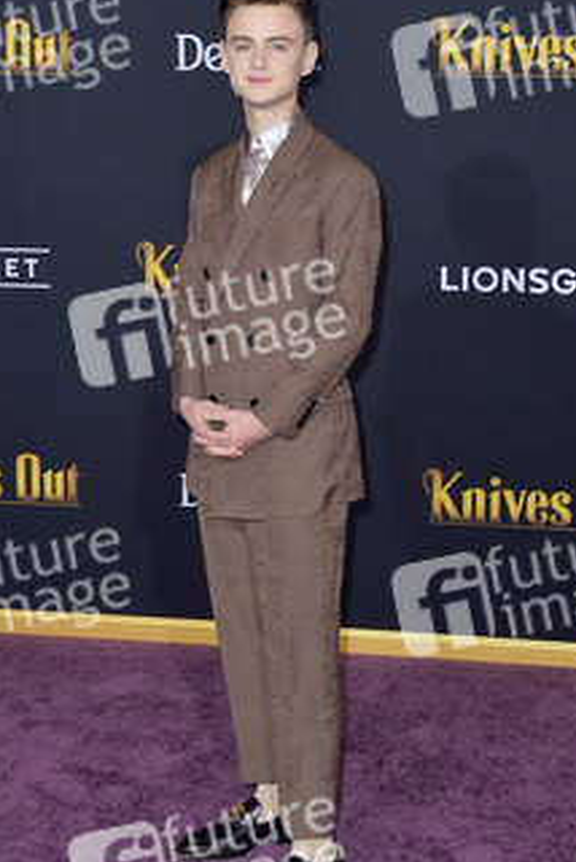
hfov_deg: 24.7
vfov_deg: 36.2
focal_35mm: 55
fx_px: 1317
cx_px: 287
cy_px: 458
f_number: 7.1
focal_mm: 44
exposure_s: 1/250
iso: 640
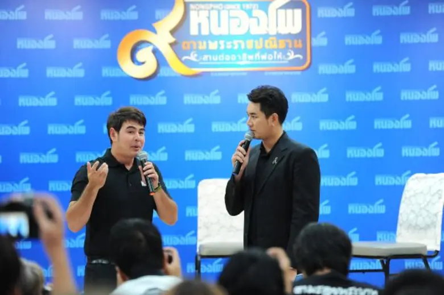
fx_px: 1849
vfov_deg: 9.1
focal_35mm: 150
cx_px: 222
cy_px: 148
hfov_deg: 13.7
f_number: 2.8
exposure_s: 1/250
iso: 3200
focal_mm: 150
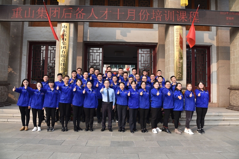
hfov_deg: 73.7
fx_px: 159
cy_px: 80
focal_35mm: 24
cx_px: 120
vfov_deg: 53.2
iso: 360
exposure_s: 1/250
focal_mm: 24
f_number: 8
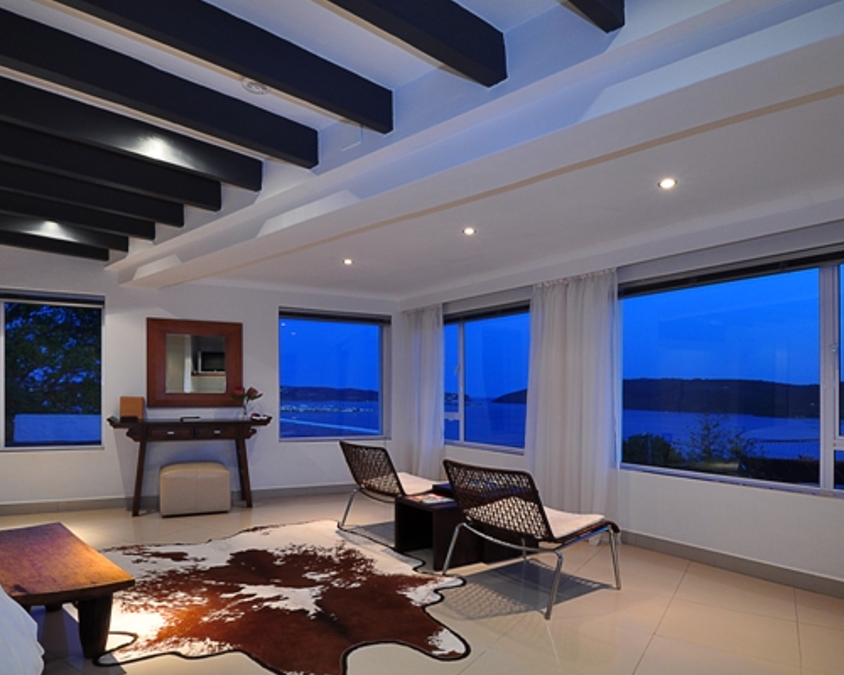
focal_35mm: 18
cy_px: 340
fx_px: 450
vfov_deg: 73.8
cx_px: 353
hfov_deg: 85.6
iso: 200
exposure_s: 2
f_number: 16
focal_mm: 10
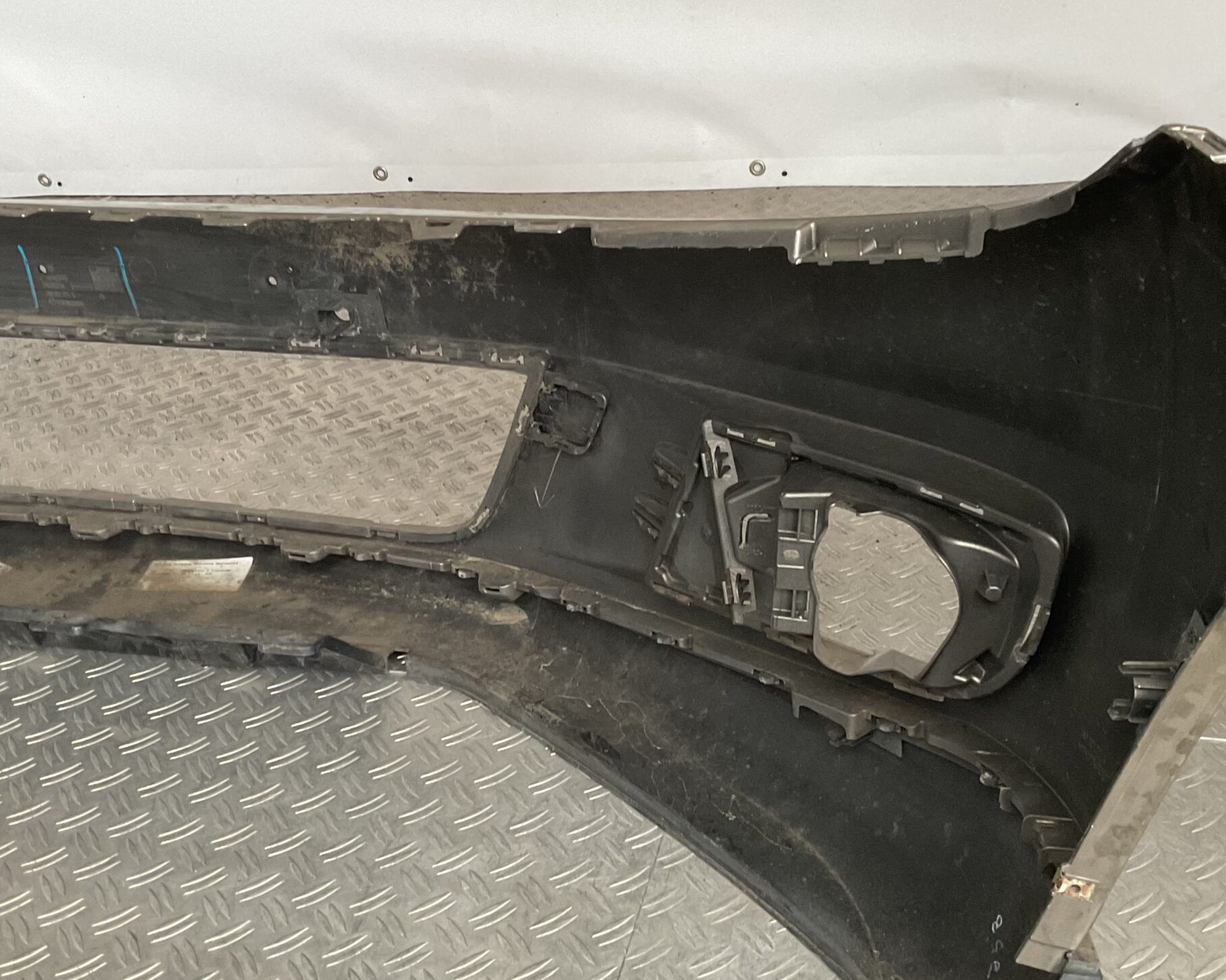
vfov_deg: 37.3
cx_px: 622
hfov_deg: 45.8
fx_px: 1451
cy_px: 557
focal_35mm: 40
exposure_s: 1/50
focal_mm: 3
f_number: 1.8
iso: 125
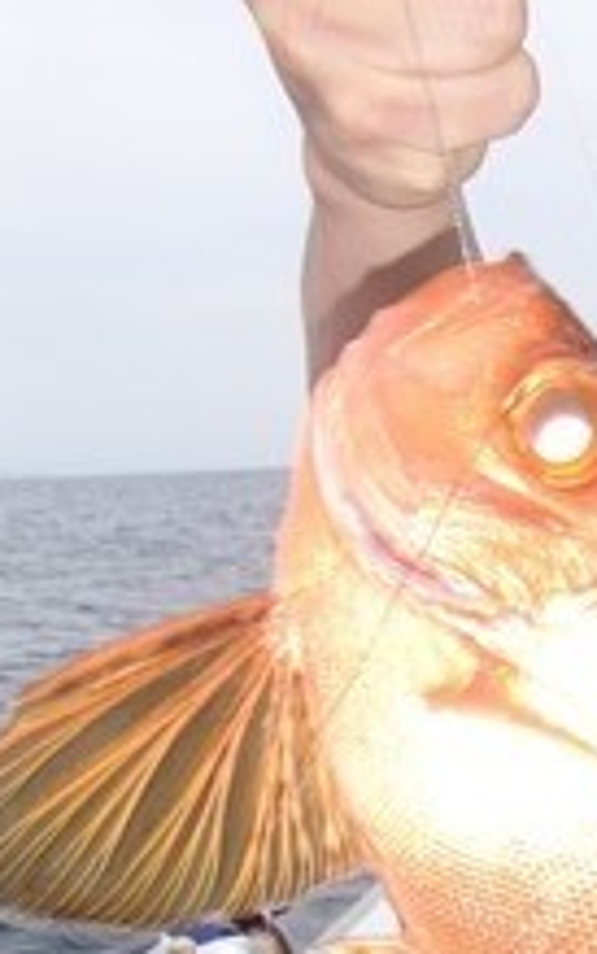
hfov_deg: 18.8
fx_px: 1691
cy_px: 832
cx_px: 736
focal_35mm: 65
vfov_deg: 30.3
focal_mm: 5
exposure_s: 1/80
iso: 100
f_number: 3.9
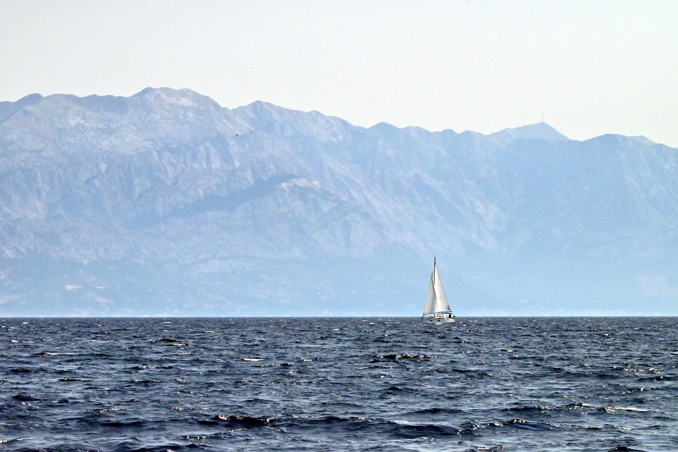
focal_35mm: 195
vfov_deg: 7.0
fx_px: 3673
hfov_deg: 10.5
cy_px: 226
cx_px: 339
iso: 10000
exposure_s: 1/8000
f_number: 29
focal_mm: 195
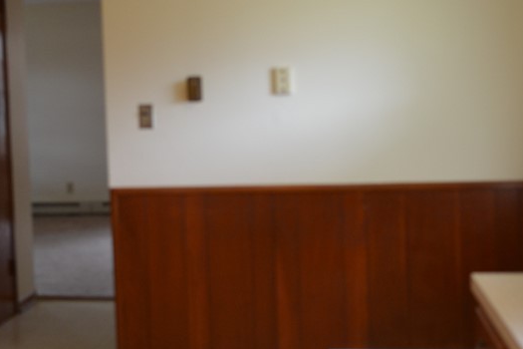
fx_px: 901
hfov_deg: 32.3
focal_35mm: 62
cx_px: 202
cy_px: 106
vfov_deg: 21.8
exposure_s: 1/50
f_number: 3.8
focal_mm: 20
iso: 400
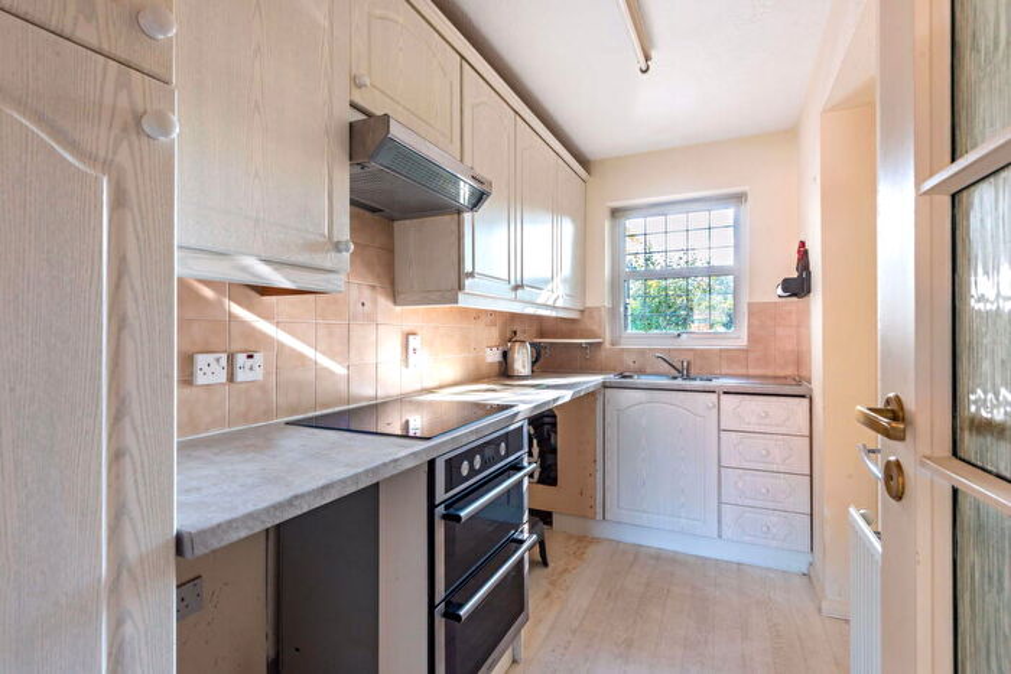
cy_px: 337
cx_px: 506
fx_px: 477
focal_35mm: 17
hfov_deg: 93.3
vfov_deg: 70.5
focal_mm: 17
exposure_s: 1/6
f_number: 13
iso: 100
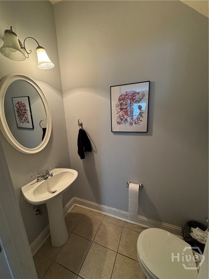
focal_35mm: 14
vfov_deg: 102.1
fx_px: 113
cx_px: 104
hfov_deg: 85.7
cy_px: 140
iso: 500
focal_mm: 2.22
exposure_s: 1/60
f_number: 2.2
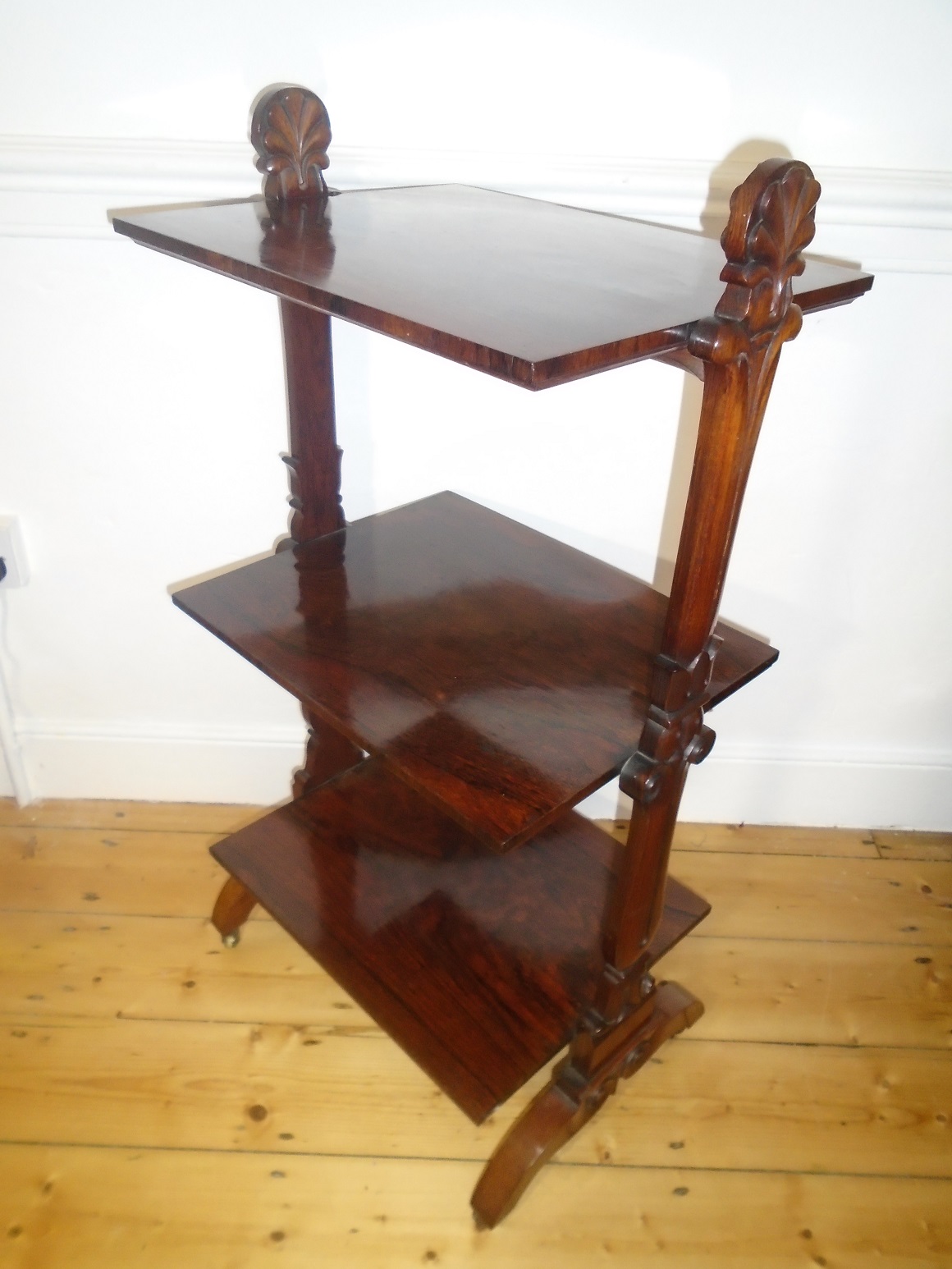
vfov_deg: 67.3
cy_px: 634
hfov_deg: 53.1
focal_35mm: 26
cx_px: 476
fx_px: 953
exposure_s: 1/50
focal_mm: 4.6
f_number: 3.2
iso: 400
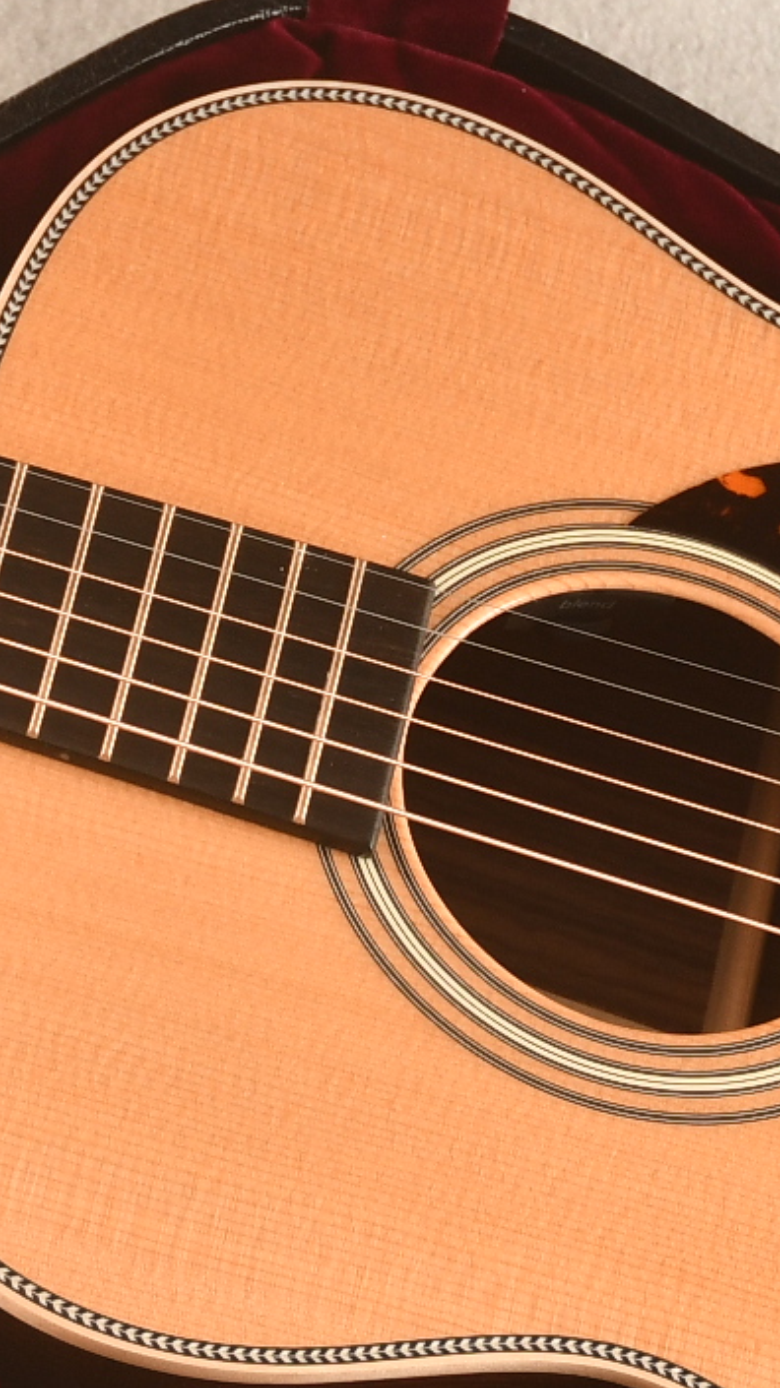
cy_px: 636
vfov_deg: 10.2
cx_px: -189
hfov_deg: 5.7
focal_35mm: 211
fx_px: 7767
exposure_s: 1/50
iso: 200
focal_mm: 34
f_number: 4
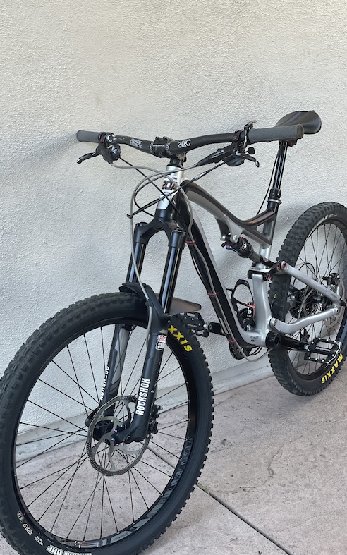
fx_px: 847
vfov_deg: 36.3
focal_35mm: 56
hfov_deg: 23.1
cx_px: 176
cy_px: 281
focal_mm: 6
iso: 100
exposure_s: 1/122
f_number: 2
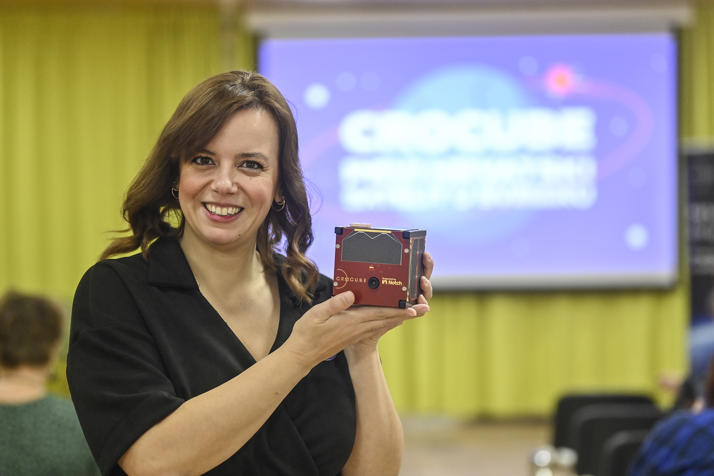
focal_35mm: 98
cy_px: 238
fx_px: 1944
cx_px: 357
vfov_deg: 14.0
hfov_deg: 20.8
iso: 2500
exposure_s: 1/160
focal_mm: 98
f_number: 2.8
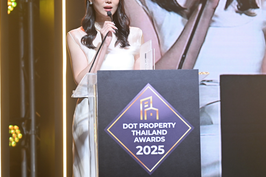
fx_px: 1011
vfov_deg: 10.0
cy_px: 57
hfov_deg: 15.0
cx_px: 137
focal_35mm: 137
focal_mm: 100
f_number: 2.8
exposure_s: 1/200
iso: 320
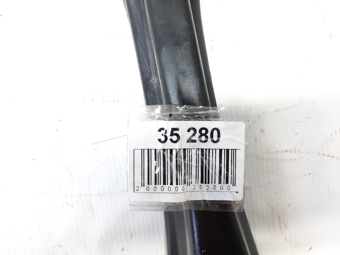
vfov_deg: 54.9
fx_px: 246
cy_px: 128
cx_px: 170
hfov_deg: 69.4
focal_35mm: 25
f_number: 2
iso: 160
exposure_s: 1/50
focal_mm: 4.6
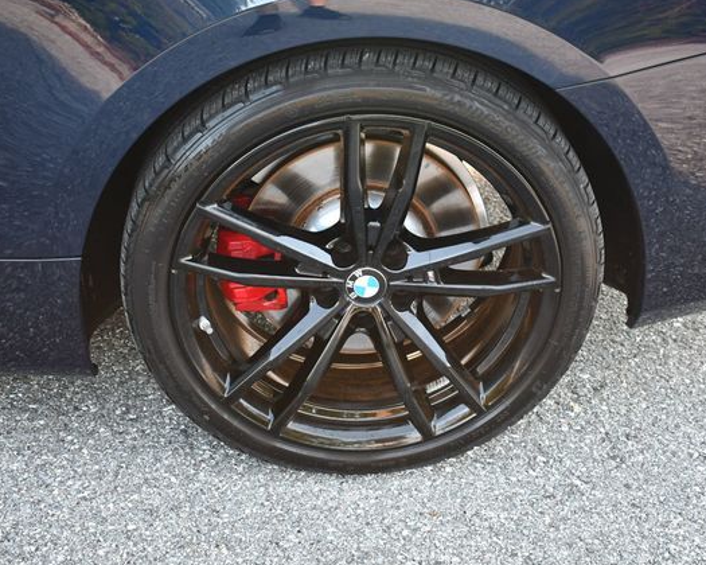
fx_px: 1149
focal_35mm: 55
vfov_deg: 27.6
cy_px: 282
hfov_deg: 34.1
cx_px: 382
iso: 800
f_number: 3.8
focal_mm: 24
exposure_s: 1/250
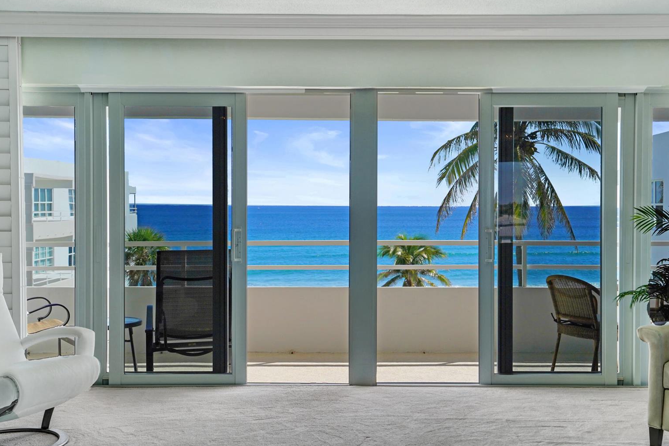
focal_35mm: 47
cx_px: 363
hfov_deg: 41.9
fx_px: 873
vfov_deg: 28.6
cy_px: 223
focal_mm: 35
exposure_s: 1/2500
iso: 800
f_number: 3.5
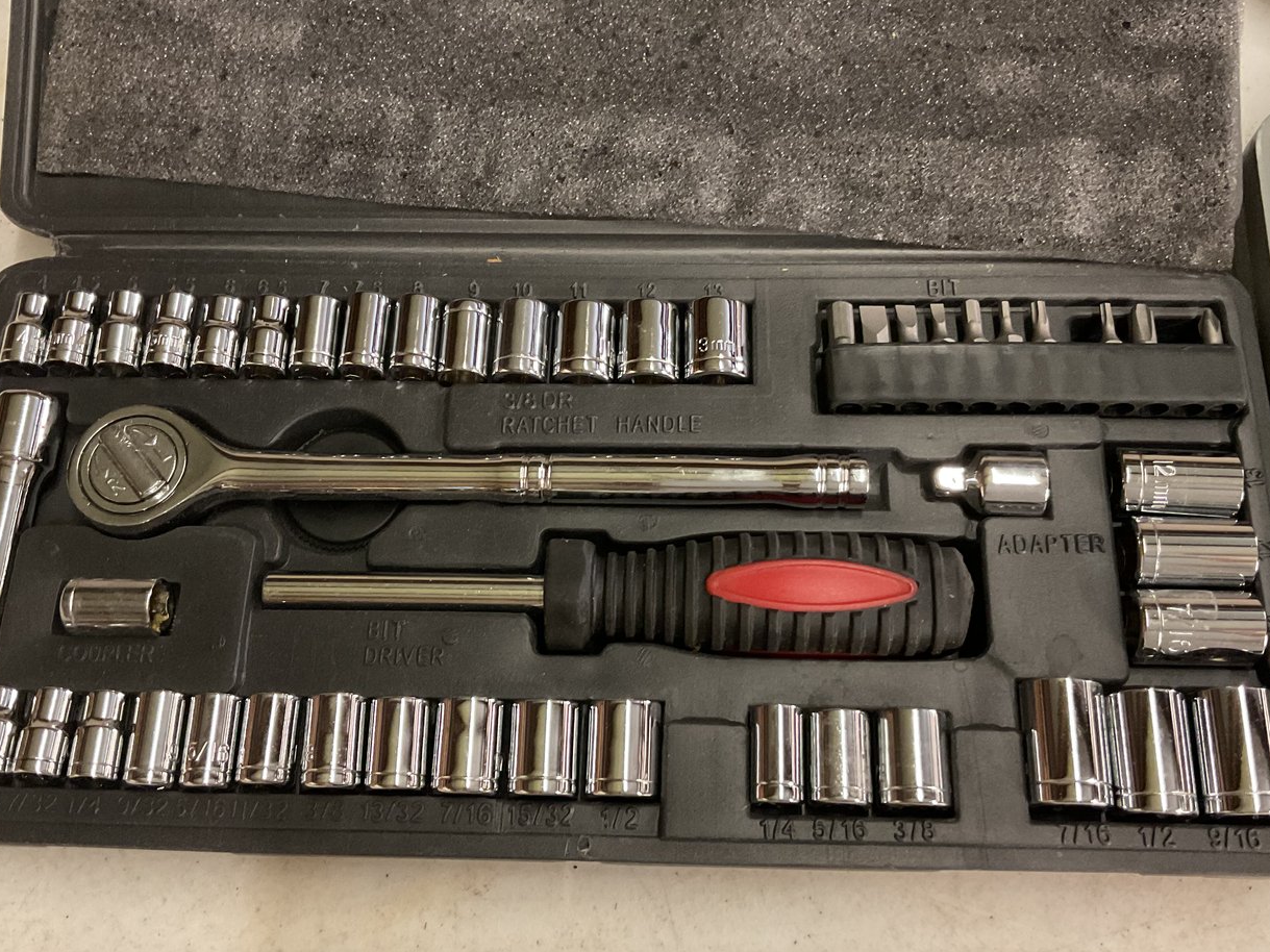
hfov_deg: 51.4
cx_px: 640
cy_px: 486
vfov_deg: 39.6
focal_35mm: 36
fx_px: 1321
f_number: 1.8
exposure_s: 1/30
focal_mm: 3
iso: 400
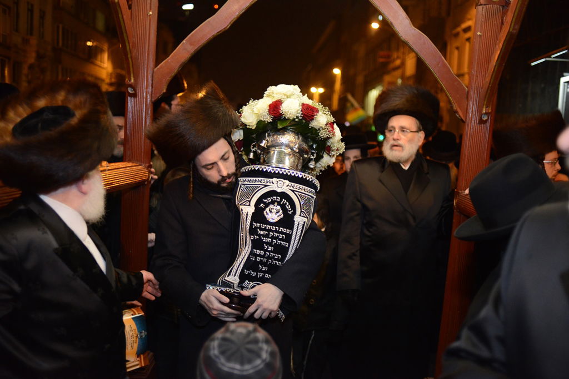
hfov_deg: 54.4
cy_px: 190
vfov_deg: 37.9
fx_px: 553
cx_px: 284
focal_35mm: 35
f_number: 2
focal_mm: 35
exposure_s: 1/200
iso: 3200
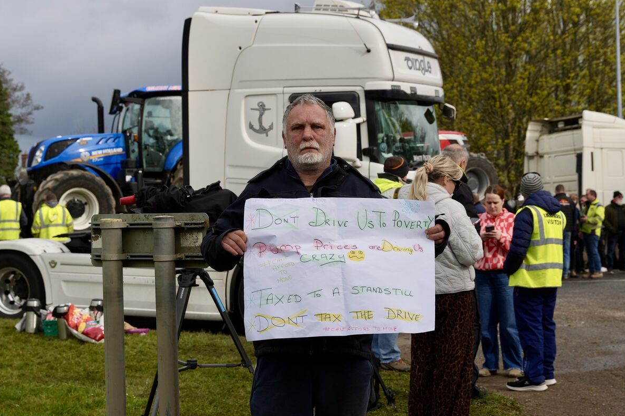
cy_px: 210
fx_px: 1163
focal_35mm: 67
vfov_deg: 20.3
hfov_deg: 30.1
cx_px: 312
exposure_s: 1/800
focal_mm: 44.3
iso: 125
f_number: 5
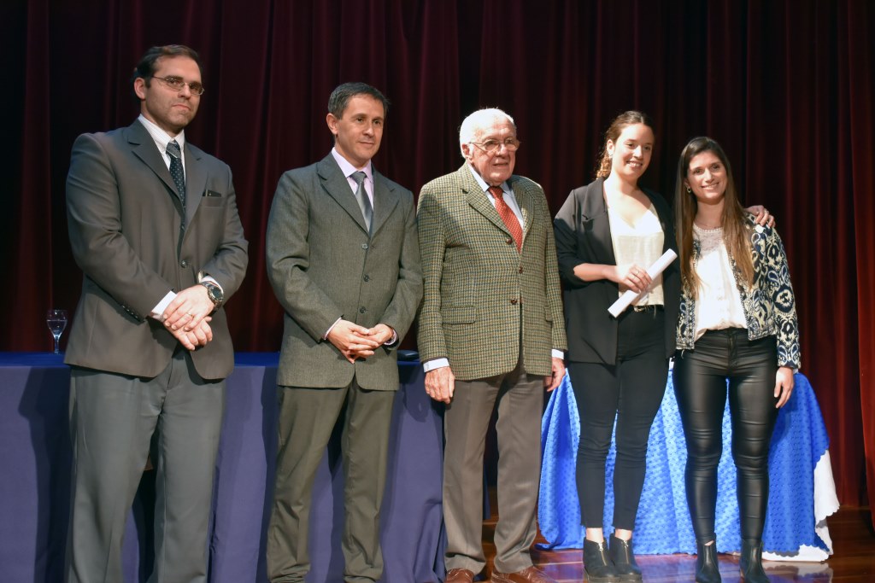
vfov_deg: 33.0
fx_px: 984
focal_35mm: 40
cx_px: 438
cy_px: 292
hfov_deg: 47.9
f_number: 4
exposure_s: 1/50
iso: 800
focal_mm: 27
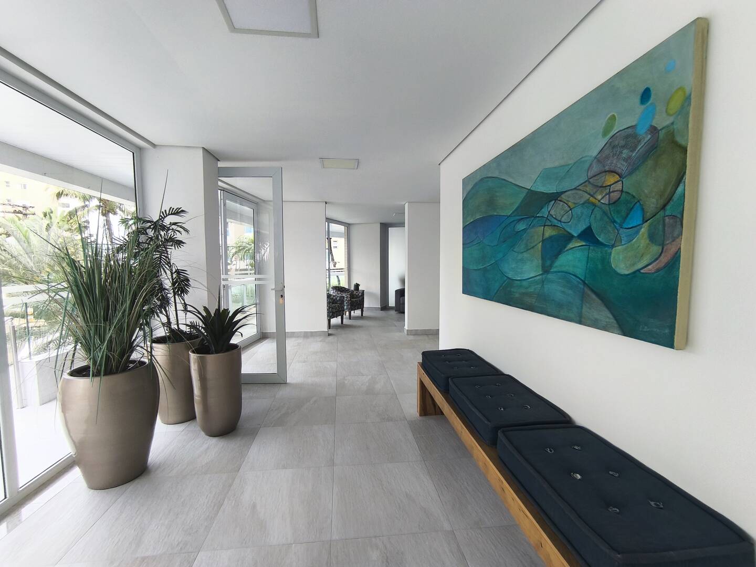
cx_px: 378
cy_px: 284
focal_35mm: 16
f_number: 2.2
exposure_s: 1/123
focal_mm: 1.65
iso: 50
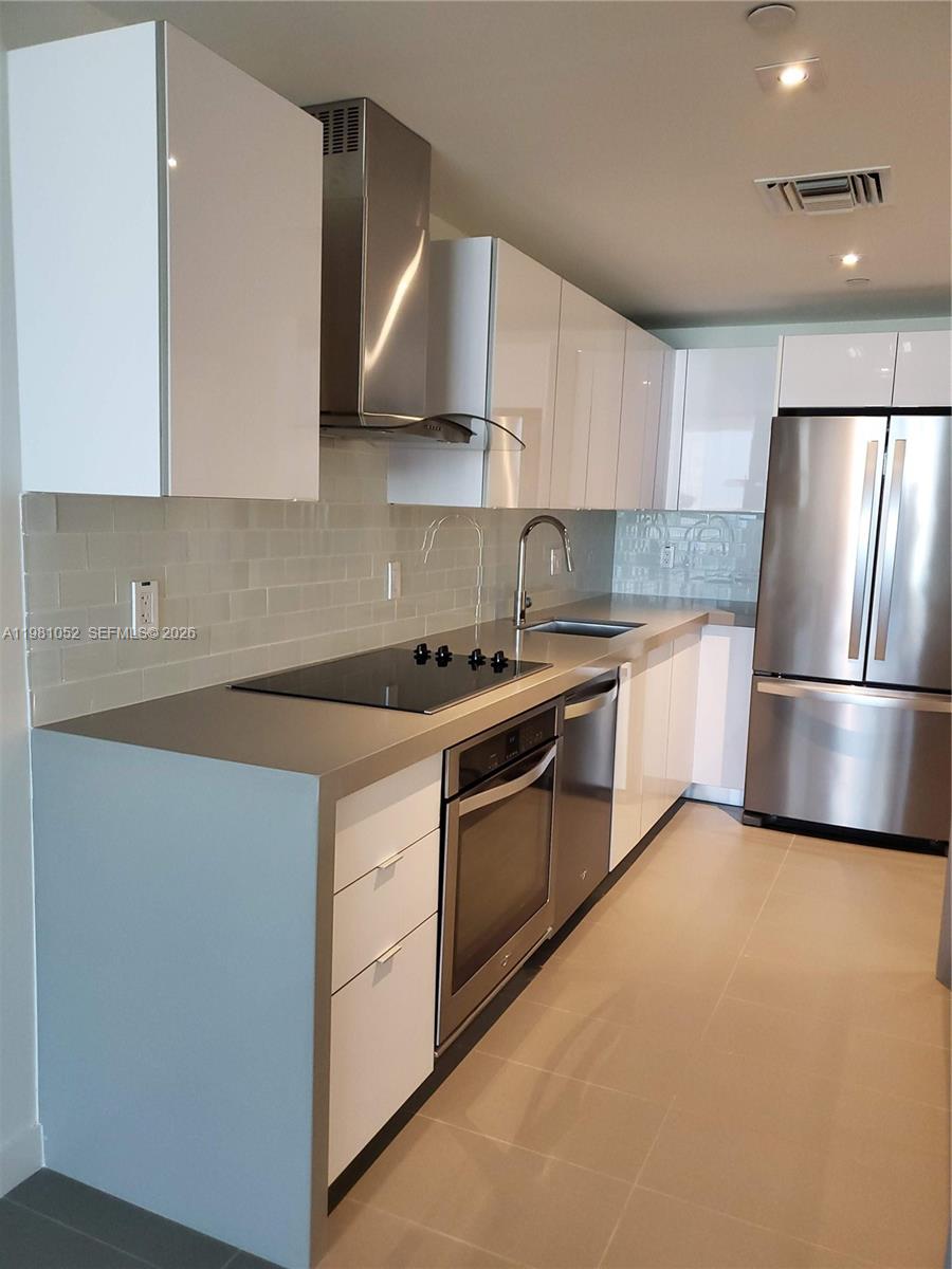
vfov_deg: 67.3
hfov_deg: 53.1
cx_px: 476
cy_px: 634
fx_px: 953
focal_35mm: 26
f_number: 1.5
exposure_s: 1/60
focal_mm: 4.3
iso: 200
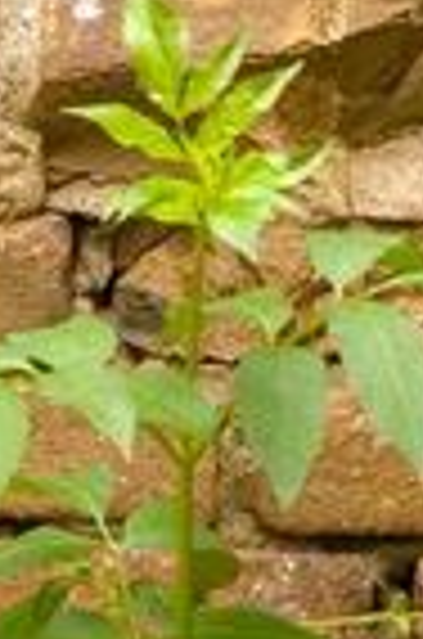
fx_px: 9068
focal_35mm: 512
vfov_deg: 4.0
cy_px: -846
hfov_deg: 2.7
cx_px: 693
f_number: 4.5
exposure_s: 1/80
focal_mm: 70
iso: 200
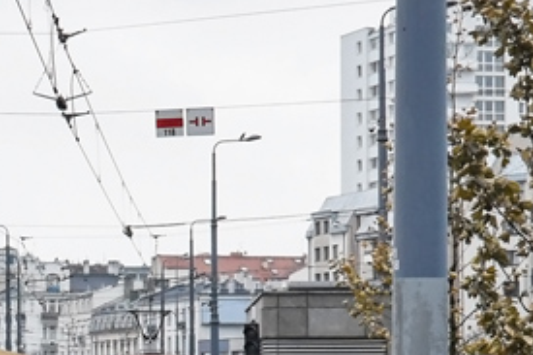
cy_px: 382
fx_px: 2323
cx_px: -76
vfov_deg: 8.7
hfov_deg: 12.8
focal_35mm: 157
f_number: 5.6
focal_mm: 20
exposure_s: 1/320
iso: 800
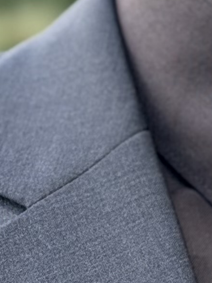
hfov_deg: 4.5
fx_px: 2670
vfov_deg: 6.0
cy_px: -98
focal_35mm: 327
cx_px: 307
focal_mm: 6.76
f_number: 1.78
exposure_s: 1/693
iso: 64
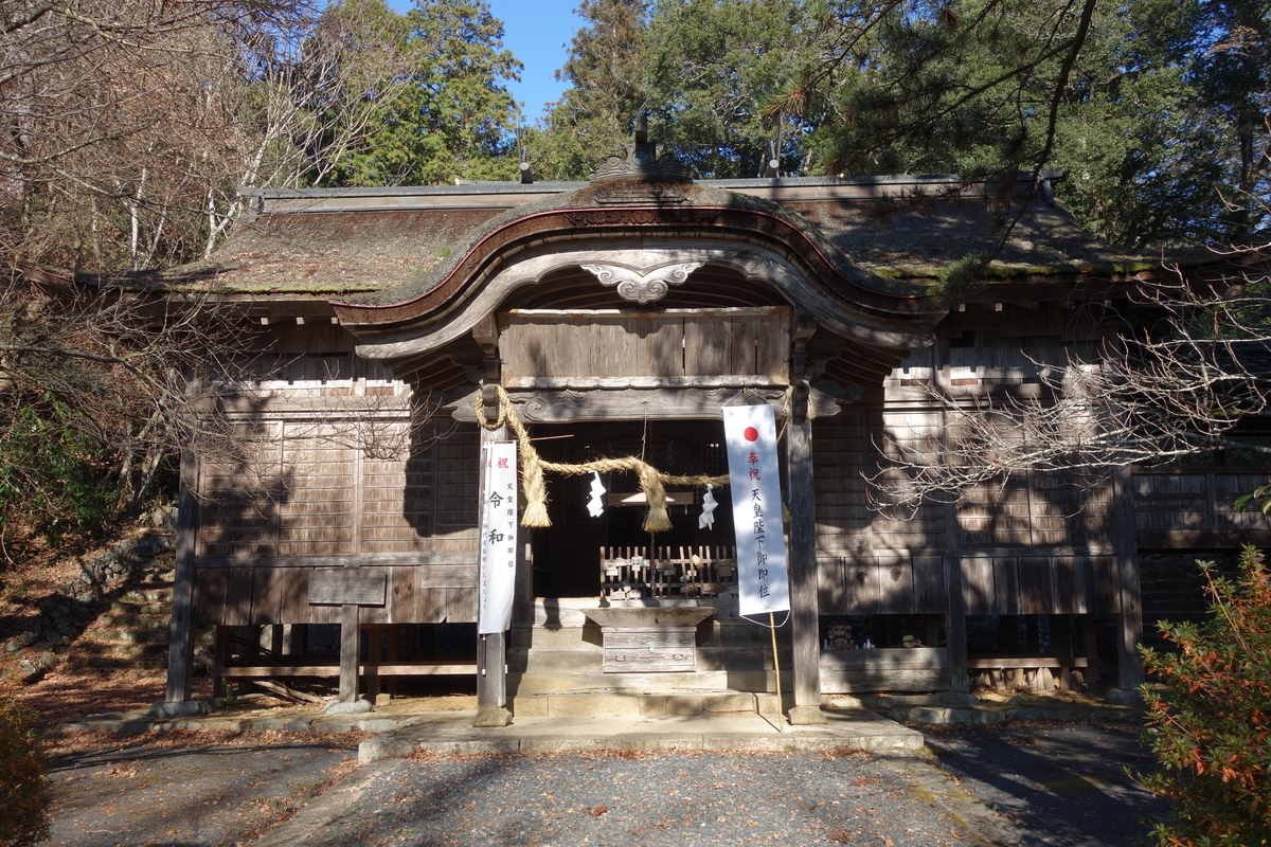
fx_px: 988
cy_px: 424
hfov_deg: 65.5
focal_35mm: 28
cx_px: 636
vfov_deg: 46.4
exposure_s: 1/200
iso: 125
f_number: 5.6
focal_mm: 10.4
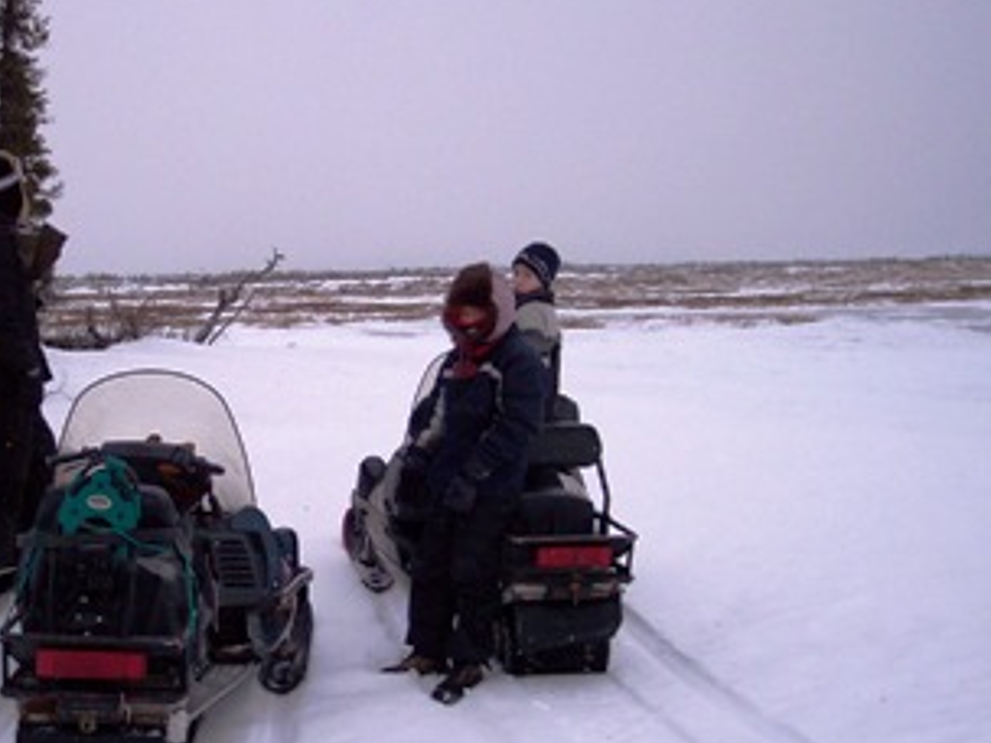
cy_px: 372
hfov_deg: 34.0
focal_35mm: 56
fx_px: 1603
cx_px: 319
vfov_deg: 26.1
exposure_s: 1/350
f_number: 2.8
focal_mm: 8
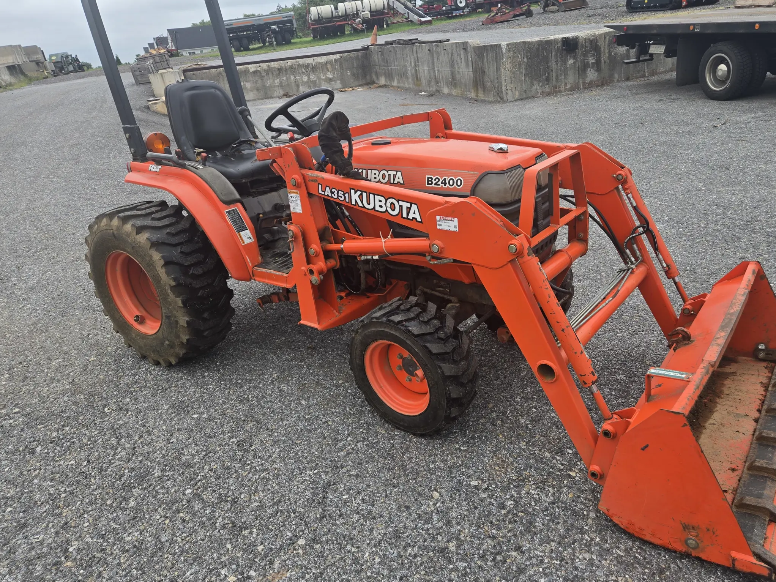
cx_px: 450
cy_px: 272
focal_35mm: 27
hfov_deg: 64.9
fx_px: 605
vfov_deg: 51.3
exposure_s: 1/251
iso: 25
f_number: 1.8
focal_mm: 5.4
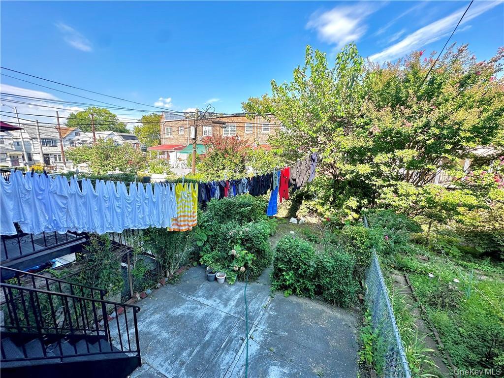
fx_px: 204
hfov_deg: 102.1
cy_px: 189
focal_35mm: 14
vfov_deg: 85.7
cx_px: 252
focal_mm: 2.22
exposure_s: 1/477
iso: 40
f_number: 2.2
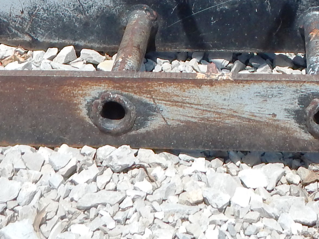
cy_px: -194
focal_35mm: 86
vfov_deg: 14.9
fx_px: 792
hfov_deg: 22.6
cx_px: 221
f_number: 3
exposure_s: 1/1250
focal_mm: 4
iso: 125
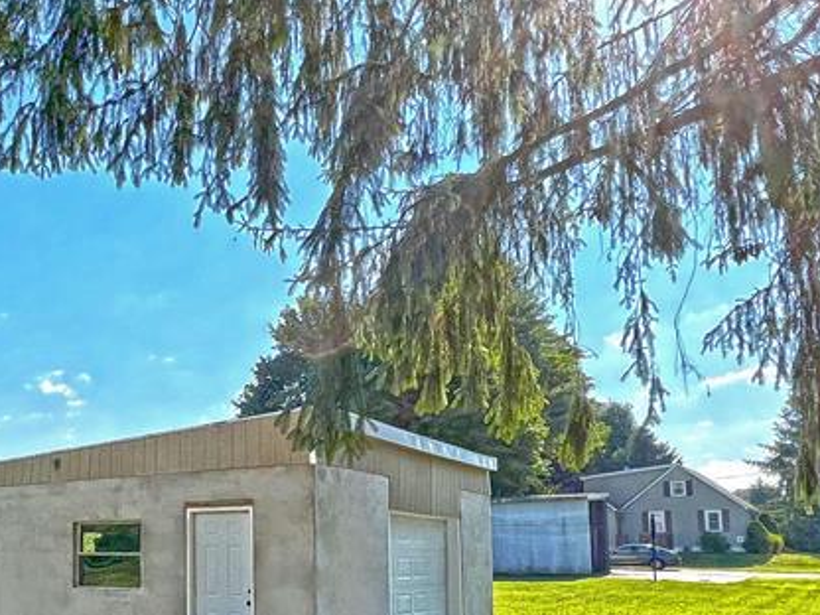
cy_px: 471
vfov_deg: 42.6
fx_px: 758
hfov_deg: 53.5
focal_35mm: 32
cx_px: 177
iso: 32
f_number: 1.8
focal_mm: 1.57
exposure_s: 1/2096
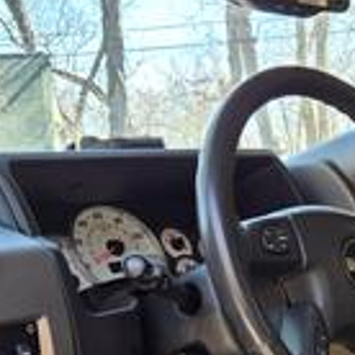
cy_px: 394
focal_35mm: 74
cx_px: 442
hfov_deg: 21.4
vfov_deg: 22.1
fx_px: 859
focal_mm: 5.4
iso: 80
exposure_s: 1/180
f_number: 1.8
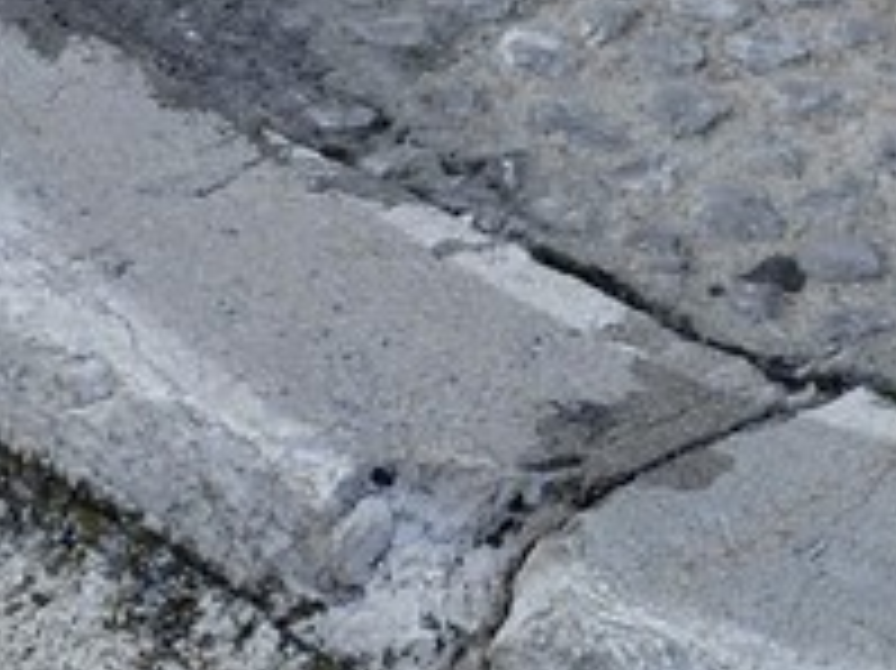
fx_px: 6803
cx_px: 1288
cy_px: -1165
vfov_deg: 5.4
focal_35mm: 263
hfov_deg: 7.4
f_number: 13
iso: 200
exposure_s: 1/160
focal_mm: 34
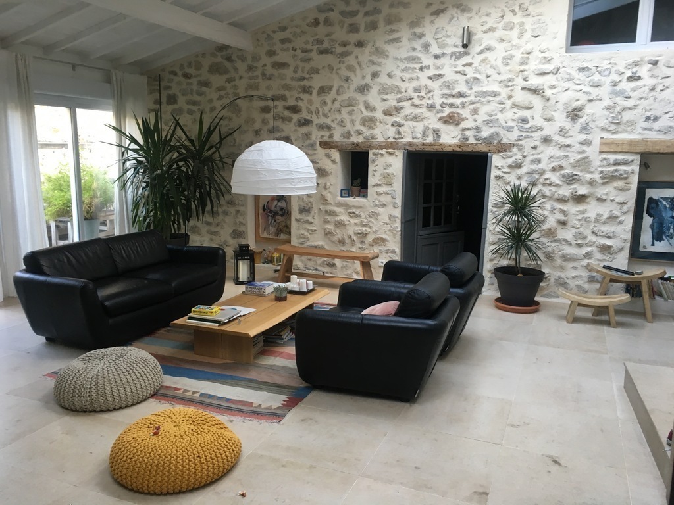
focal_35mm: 29
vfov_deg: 48.2
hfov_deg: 61.7
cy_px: 252
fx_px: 565
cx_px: 337
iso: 100
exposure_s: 1/33
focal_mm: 4.15
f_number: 2.2
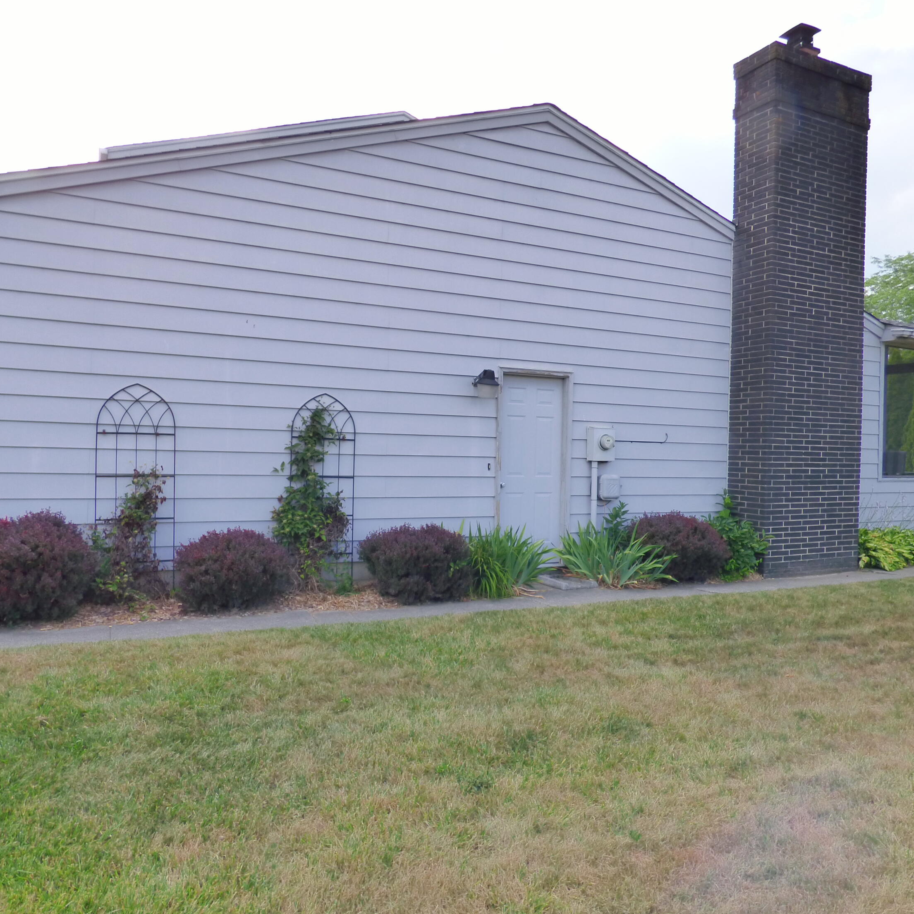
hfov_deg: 65.0
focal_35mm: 24
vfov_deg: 65.0
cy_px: 452
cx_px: 462
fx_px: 717
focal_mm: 3.58
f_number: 2.8
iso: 200
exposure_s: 1/800
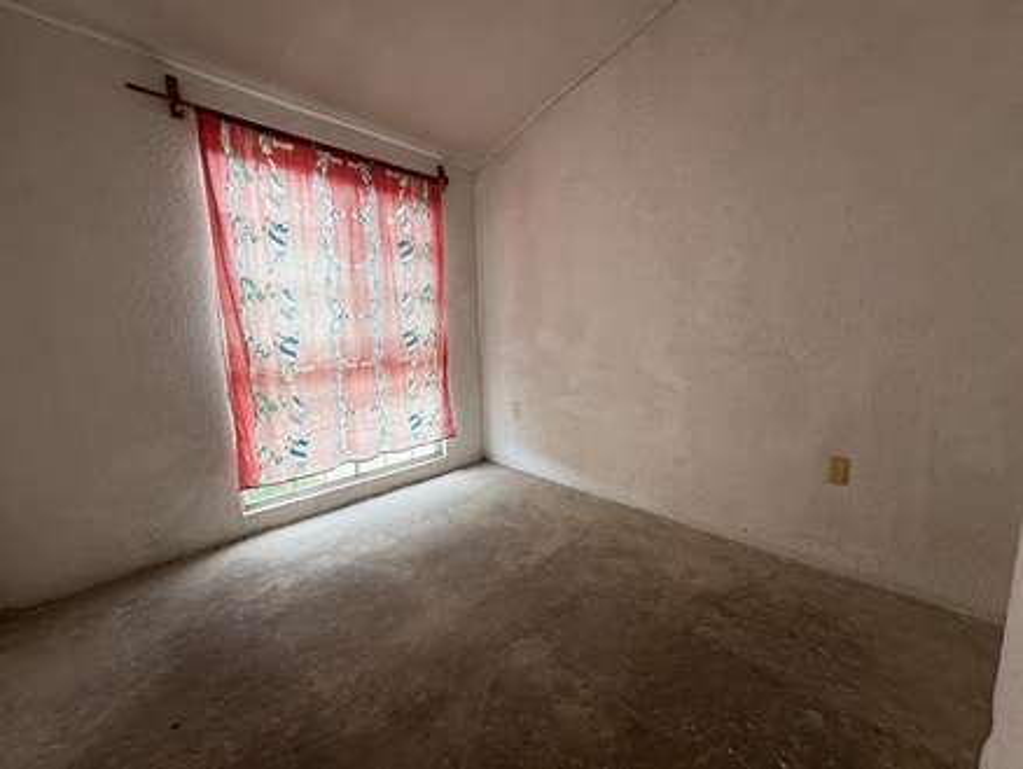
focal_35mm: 14
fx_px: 414
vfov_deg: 85.7
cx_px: 512
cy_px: 384
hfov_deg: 102.0
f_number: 2.2
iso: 40
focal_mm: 2.22
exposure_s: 1/113
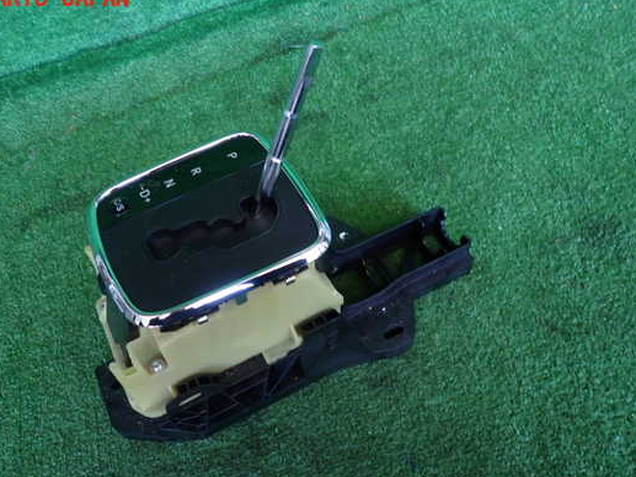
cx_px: 274
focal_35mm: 29
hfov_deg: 61.4
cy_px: 259
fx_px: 533
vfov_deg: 48.2
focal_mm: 4.5
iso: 200
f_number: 2
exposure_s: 1/40
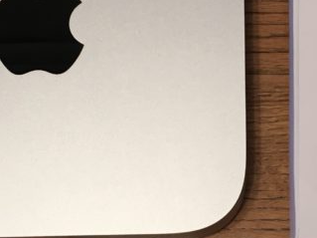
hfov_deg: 20.7
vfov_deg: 15.9
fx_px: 851
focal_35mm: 93
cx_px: 285
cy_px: 156
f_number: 2.2
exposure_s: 1/30
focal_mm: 4.15
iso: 50
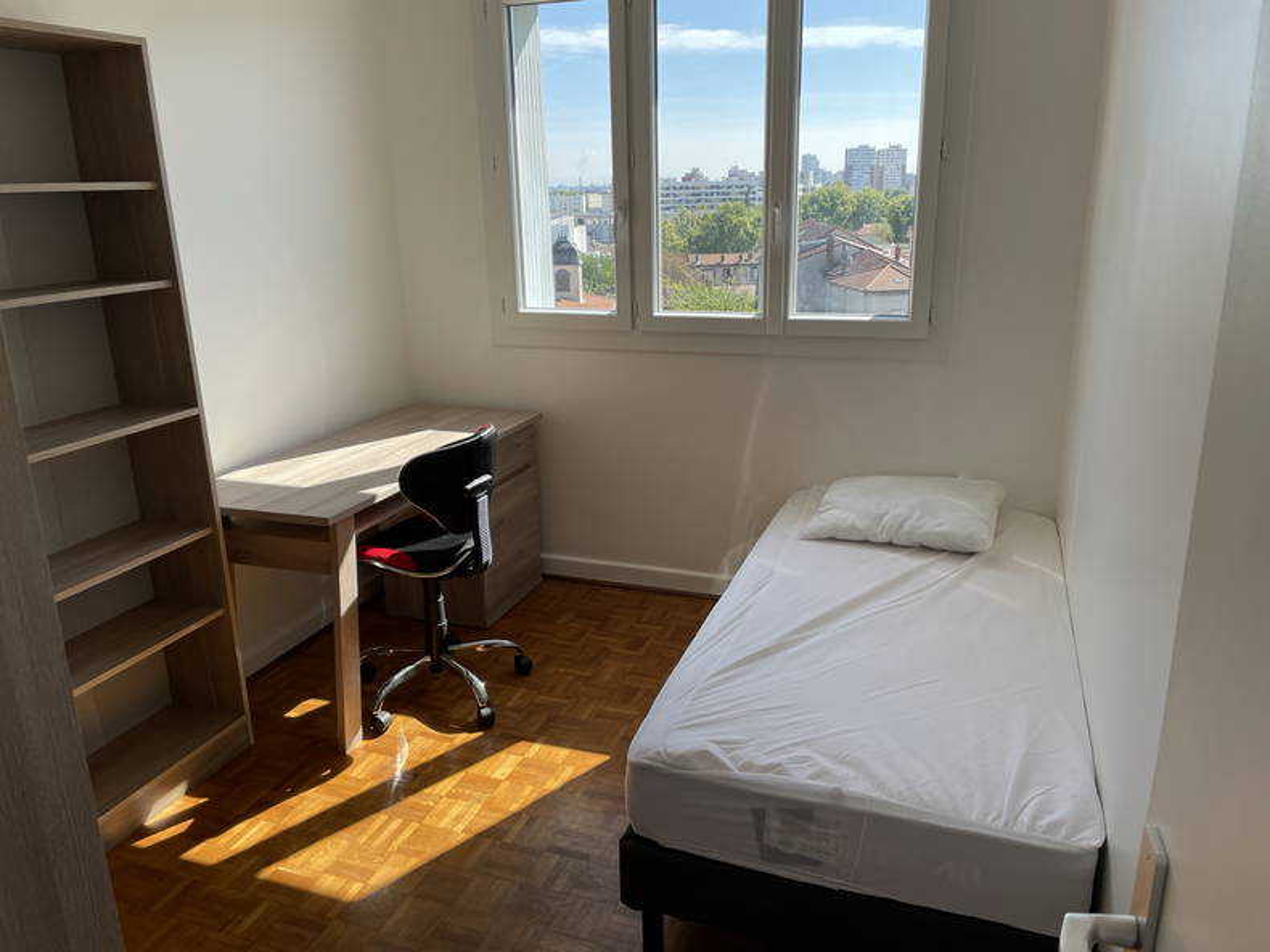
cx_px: 635
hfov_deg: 67.3
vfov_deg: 53.0
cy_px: 476
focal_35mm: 26
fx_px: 954
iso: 32
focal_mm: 4.2
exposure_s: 1/694
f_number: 1.6
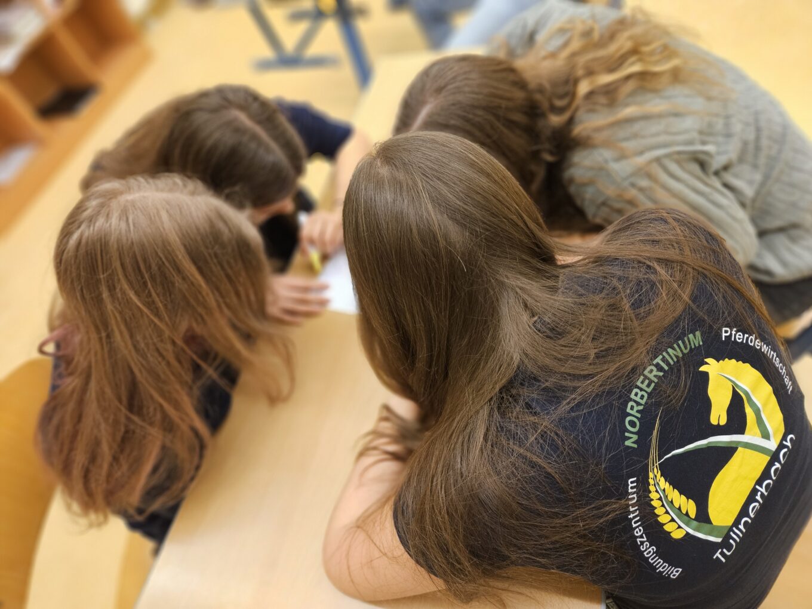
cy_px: 304
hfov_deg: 73.9
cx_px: 406
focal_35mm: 23
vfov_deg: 58.9
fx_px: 540
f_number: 1.8
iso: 500
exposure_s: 1/100
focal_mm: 5.4
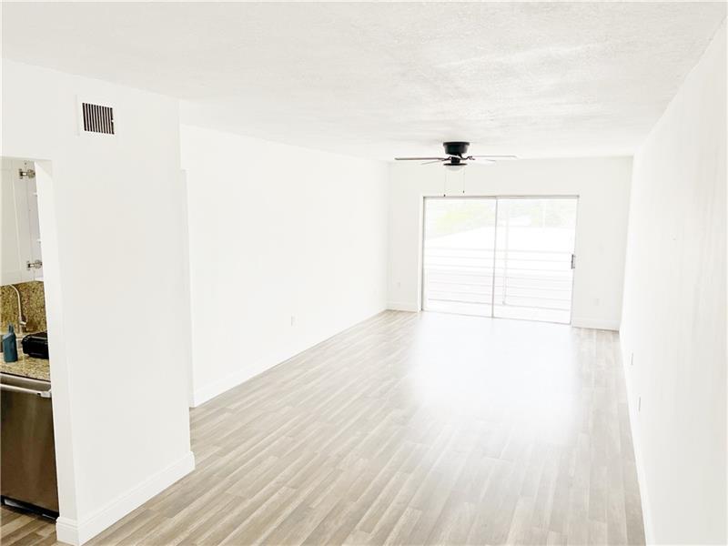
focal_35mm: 26
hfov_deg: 67.3
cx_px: 364
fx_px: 547
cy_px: 273
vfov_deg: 53.1
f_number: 1.5
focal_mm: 5.7
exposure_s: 1/364
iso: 50
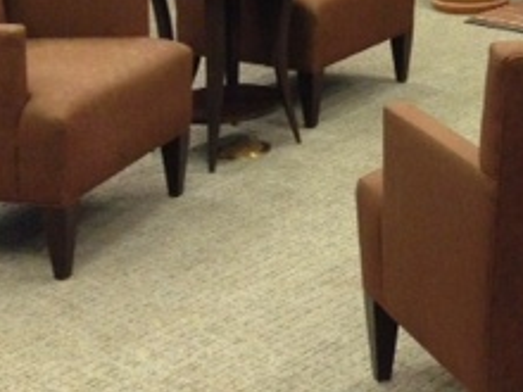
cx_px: 625
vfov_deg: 14.5
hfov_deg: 19.3
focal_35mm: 96
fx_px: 1450
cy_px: -176
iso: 400
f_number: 2.4
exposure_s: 1/20
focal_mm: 4.13
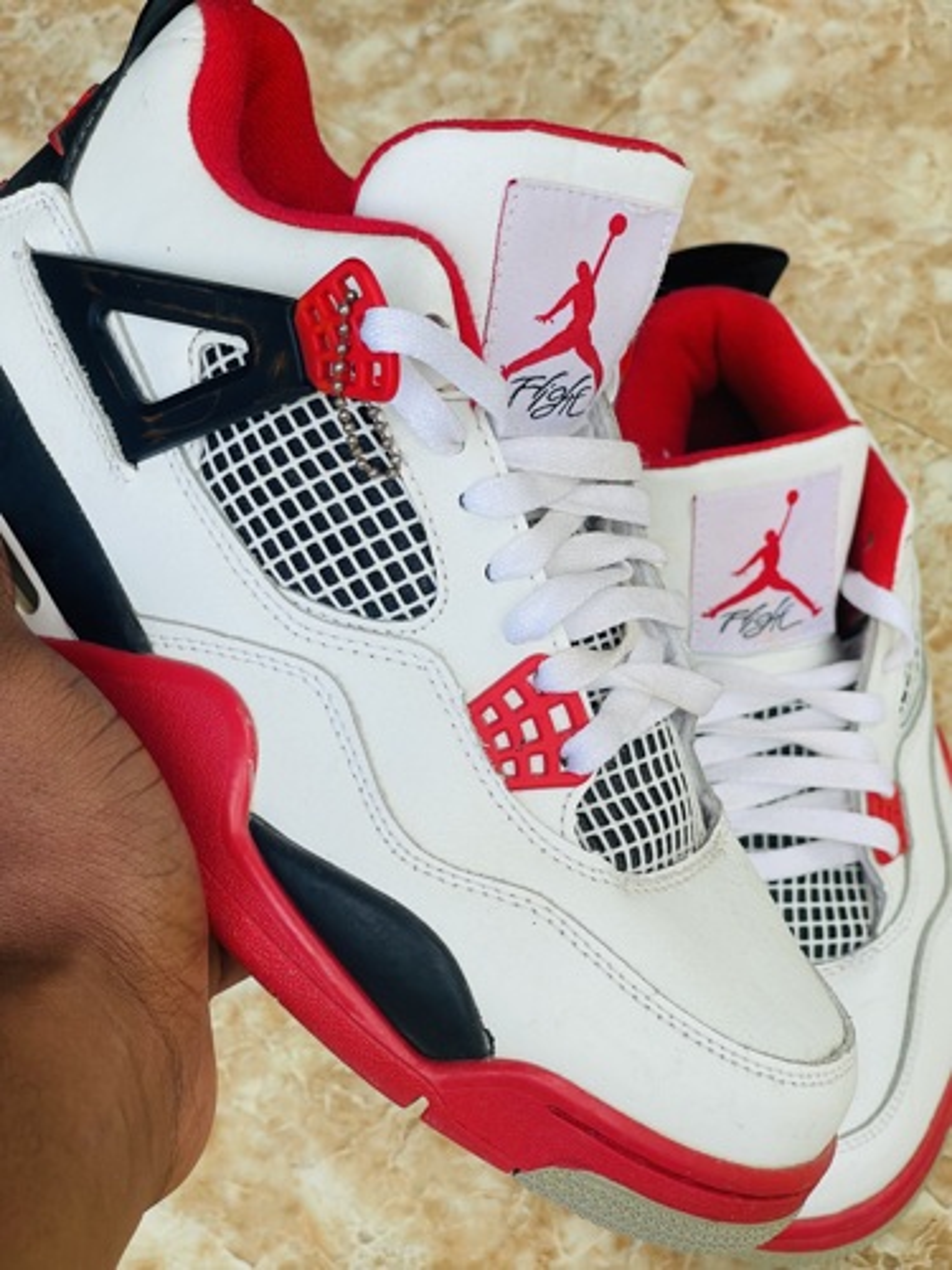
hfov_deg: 22.9
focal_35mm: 64
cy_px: 635
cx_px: 476
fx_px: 2347
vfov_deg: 30.3
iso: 20
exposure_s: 1/99
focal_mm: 7.5
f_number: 2.2
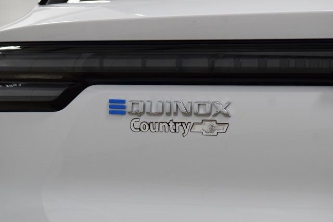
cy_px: 111
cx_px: 166
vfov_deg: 13.0
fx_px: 971
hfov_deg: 19.5
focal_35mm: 105
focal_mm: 70
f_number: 5
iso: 1600
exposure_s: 1/125
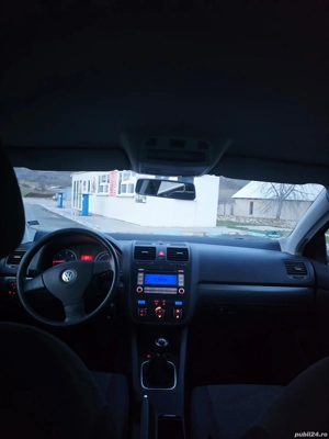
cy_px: 220
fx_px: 291
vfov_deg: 73.9
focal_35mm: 23
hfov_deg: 58.9
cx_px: 164
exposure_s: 1/50.3
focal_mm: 6.3
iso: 1600
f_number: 1.7
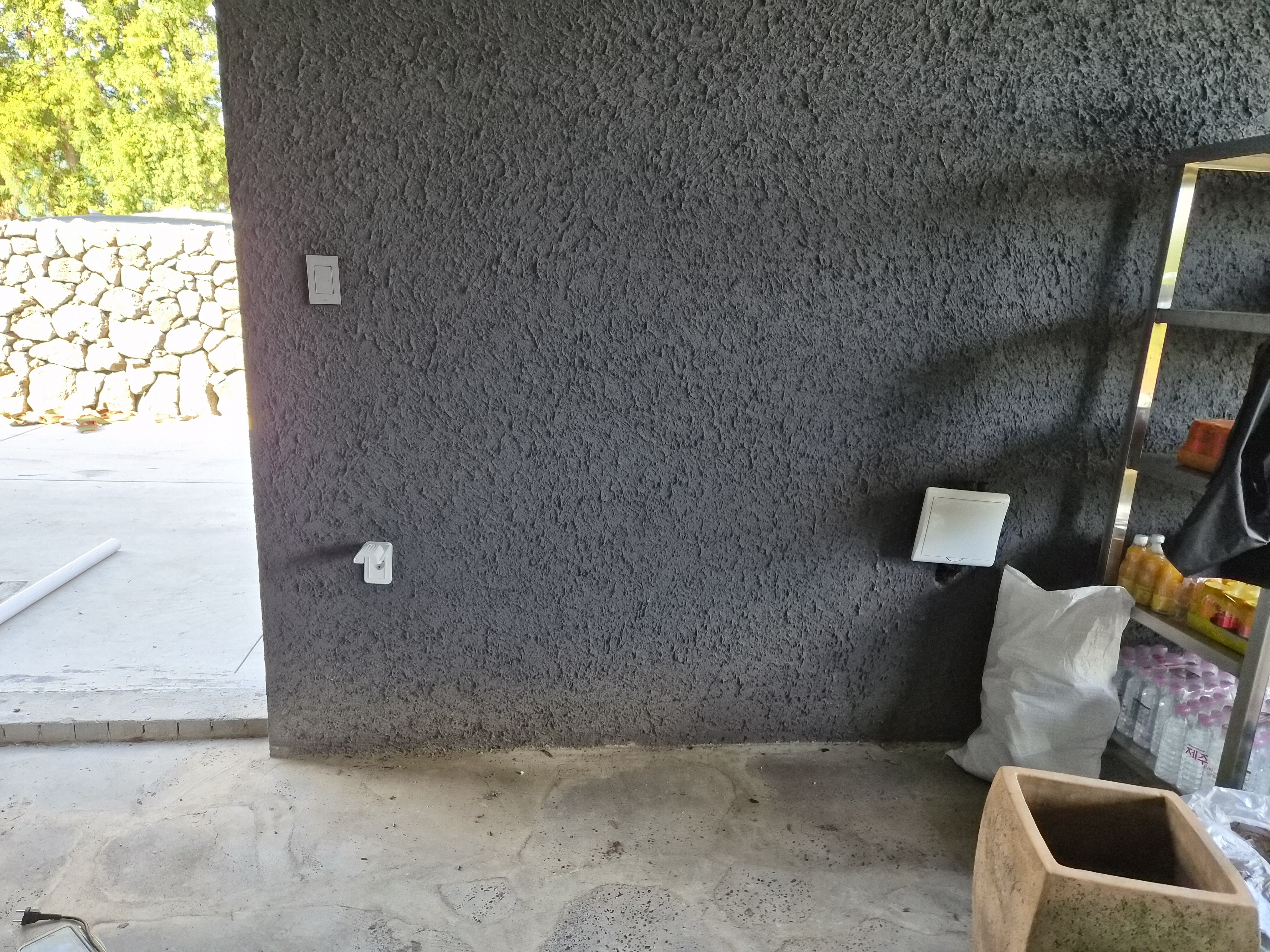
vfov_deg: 58.9
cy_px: 476
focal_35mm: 23
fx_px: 844
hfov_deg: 73.9
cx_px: 635
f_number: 1.8
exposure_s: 1/180
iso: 160
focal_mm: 5.4
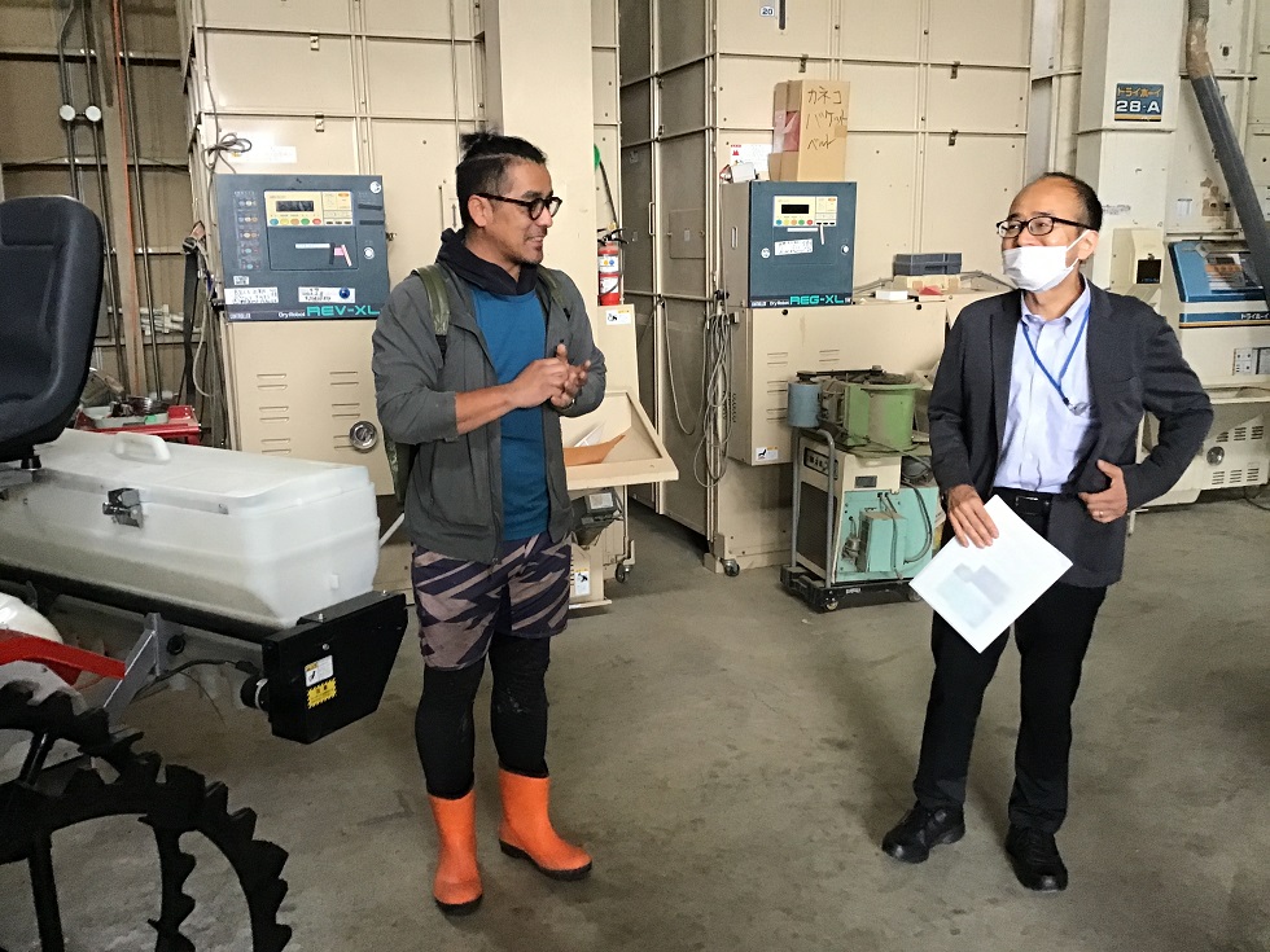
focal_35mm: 31
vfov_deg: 45.4
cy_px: 476
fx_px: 1137
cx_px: 635
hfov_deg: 58.4
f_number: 2.4
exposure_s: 1/30
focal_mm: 3.3
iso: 160
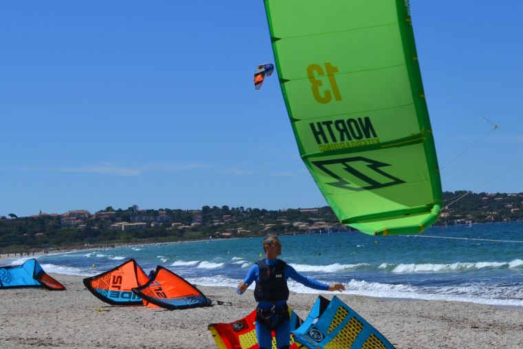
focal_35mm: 77
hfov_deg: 25.7
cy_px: 101
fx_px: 1118
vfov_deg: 17.6
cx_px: 445
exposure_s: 1/320
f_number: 9
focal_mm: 26
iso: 100
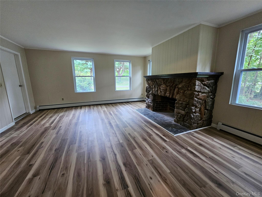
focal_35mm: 13
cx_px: 131
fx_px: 98
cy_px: 98
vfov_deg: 89.9
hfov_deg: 106.2
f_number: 2.2
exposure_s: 1/30
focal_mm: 2.2
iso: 400
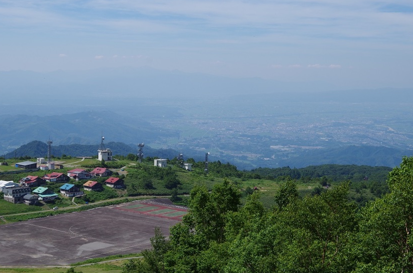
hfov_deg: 30.1
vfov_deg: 20.2
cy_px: 120
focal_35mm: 67
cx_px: 186
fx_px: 767
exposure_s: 1/400
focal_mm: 36
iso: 100
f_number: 8
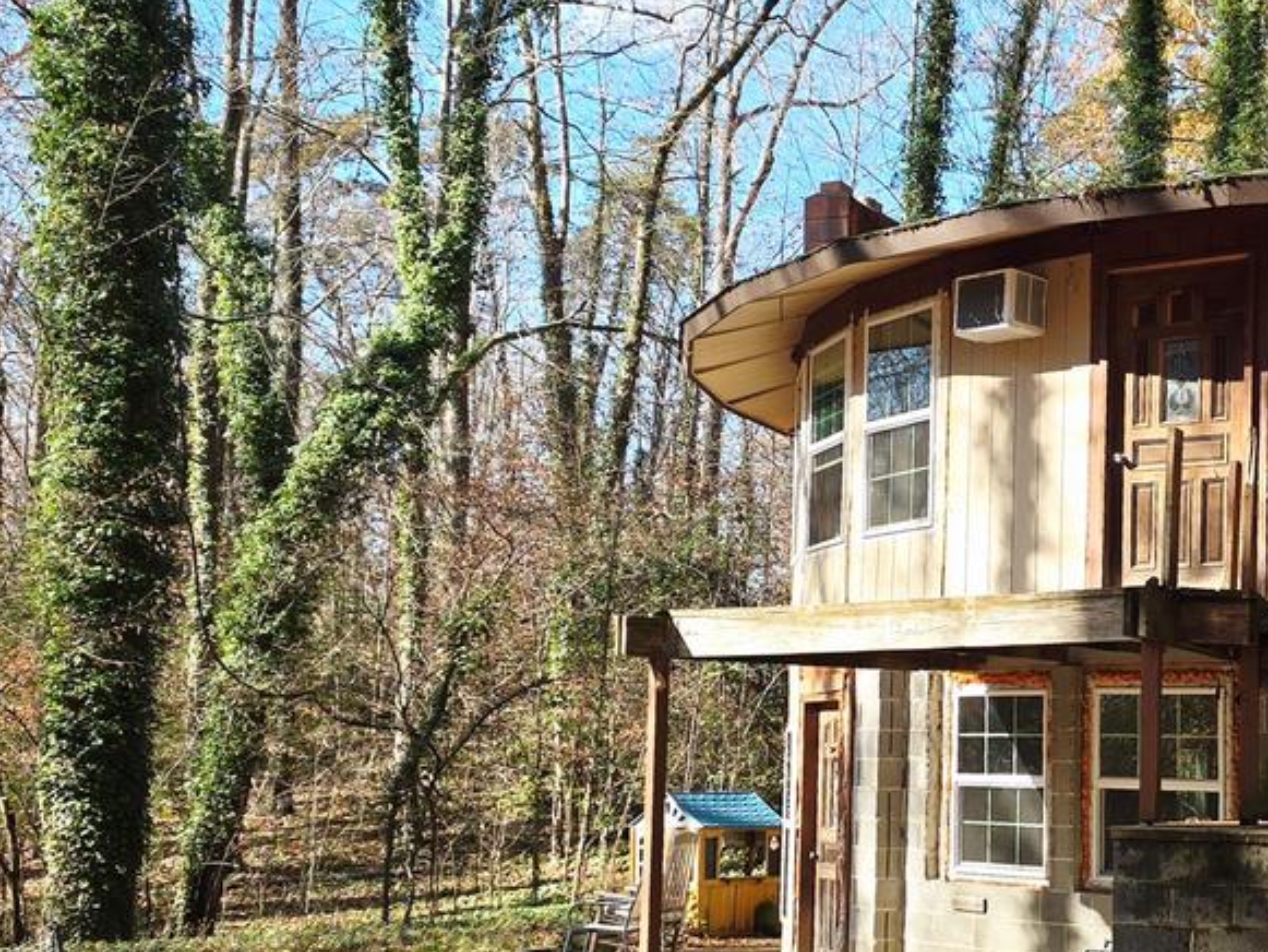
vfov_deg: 25.4
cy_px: 679
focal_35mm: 57
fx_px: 2088
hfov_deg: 32.9
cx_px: 1000
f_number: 1.7
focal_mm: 6.3
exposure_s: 1/217
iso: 12
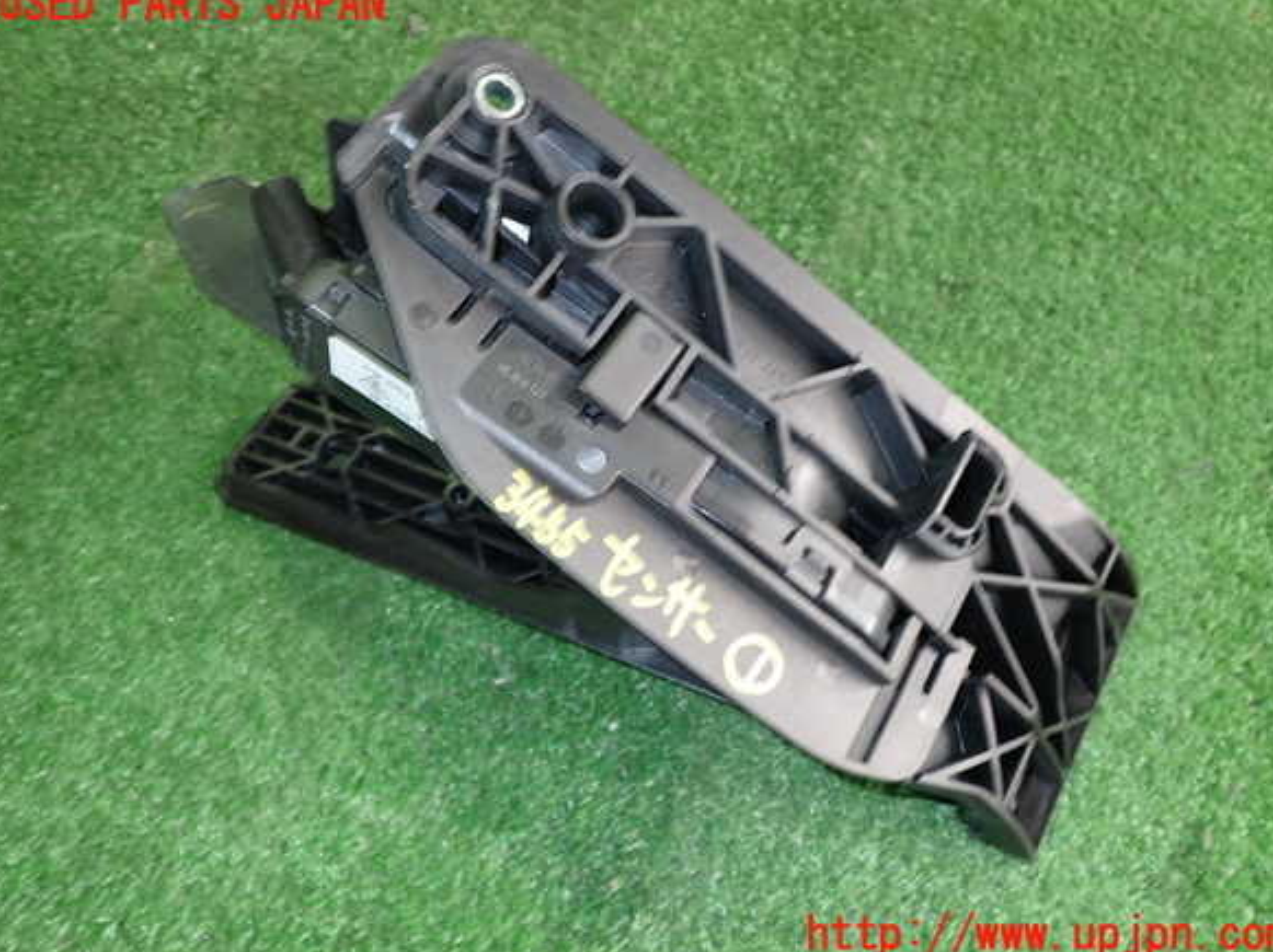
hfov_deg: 58.4
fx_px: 1139
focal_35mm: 31
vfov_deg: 45.4
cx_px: 644
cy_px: 471
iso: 200
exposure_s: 1/4
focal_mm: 5.4
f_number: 6.3
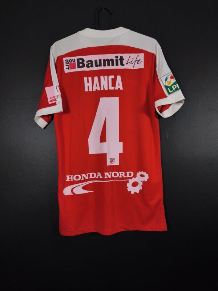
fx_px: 193
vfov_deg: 73.9
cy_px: 146
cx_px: 109
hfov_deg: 58.9
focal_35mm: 23
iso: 400
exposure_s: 1/125
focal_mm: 6.57
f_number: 1.6
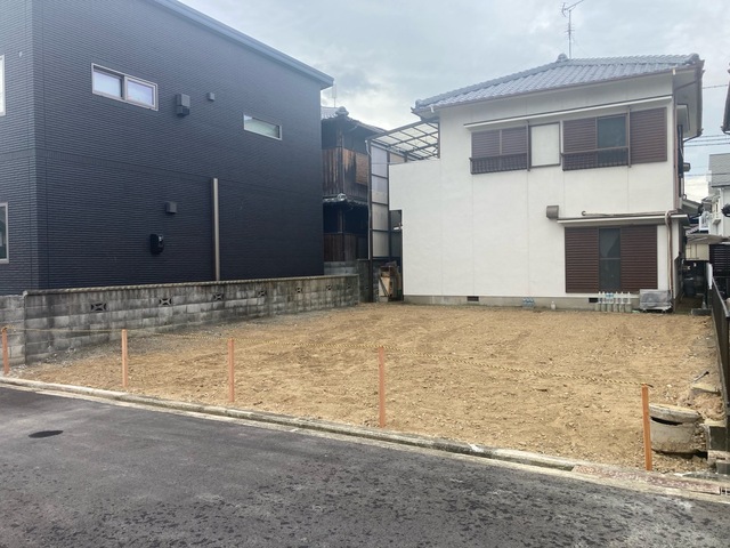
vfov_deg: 49.7
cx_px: 365
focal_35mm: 28
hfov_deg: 63.4
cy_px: 274
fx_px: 590
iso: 20
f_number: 1.8
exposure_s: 1/489
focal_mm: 3.99
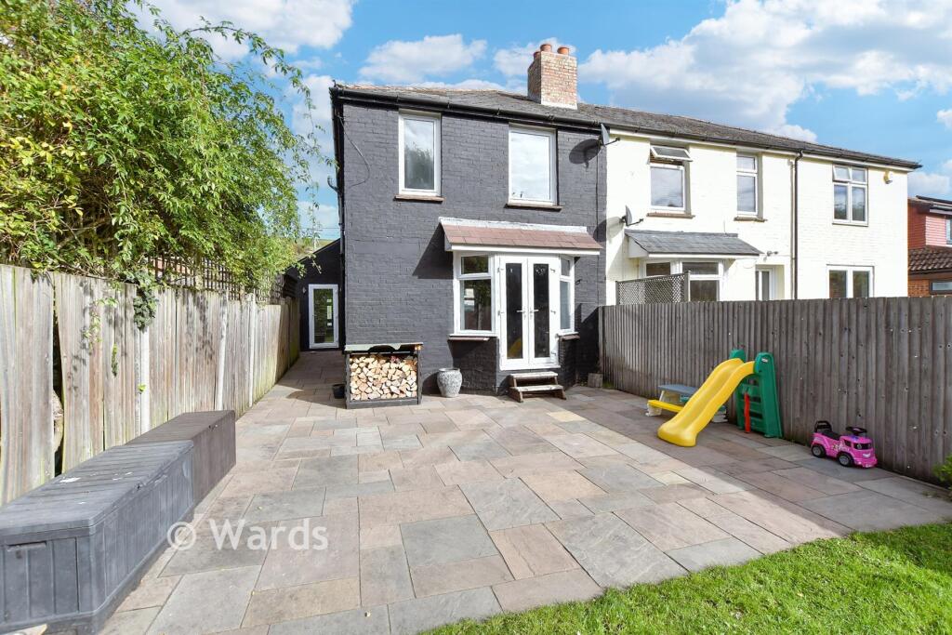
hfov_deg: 100.4
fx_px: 397
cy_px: 318
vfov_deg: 77.3
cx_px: 476
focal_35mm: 15
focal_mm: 10
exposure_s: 1/400
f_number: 6.3
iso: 160
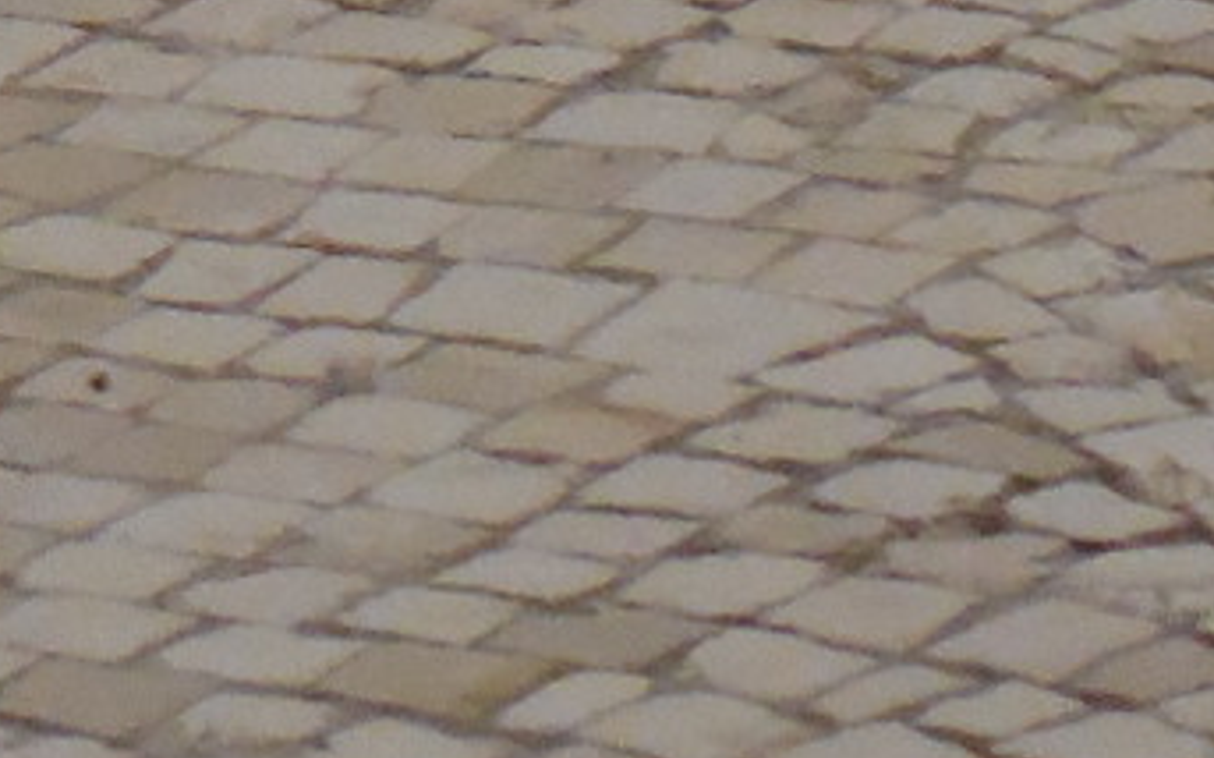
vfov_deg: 1.4
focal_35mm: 964
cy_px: -1009
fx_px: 31879
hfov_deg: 2.2
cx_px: -110
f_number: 5.6
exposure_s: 1/8
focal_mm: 35.1
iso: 800
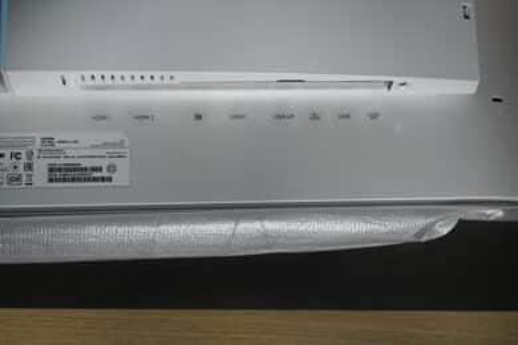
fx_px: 878
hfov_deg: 32.9
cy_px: 172
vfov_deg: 22.3
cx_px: 259
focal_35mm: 61
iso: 320
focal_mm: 61
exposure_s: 1/80
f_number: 7.1
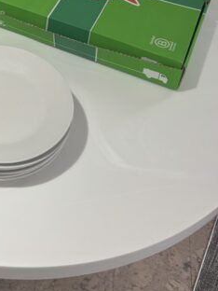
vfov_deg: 24.5
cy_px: -16
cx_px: -34
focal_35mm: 75
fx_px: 630
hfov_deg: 18.7
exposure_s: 1/100
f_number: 1.6
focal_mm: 5.96
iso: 125
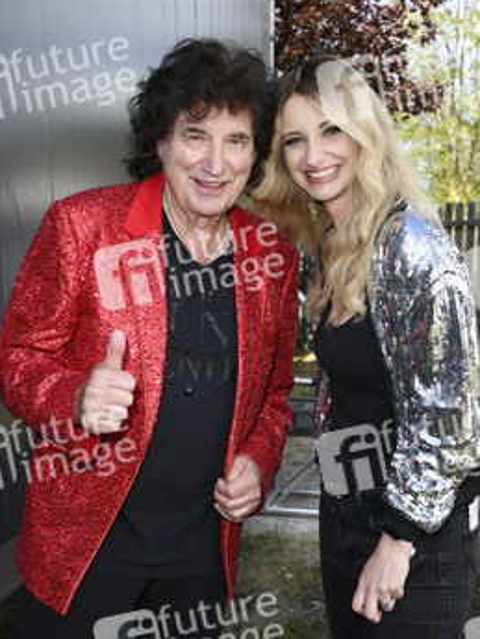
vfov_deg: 38.8
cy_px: 359
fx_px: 905
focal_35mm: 49
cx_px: 243
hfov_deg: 29.7
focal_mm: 44
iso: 160
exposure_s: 1/250
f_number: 7.1
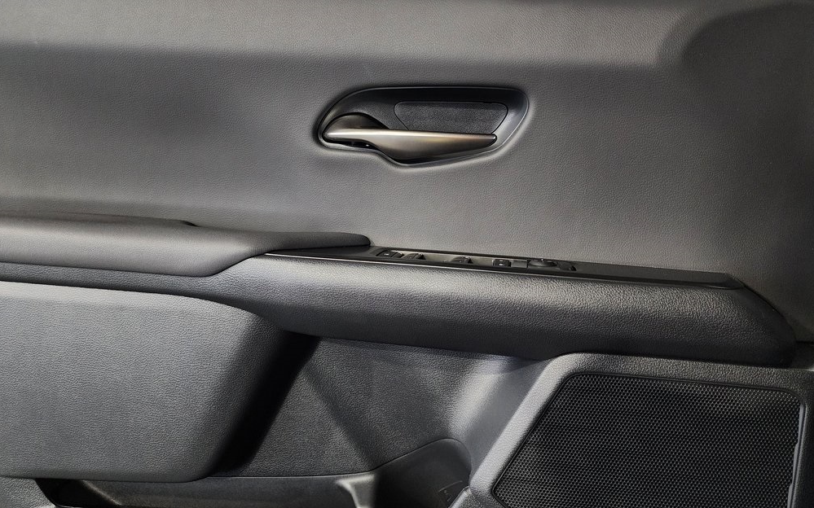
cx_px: 401
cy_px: 208
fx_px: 555
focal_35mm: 25
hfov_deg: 72.6
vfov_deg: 49.0
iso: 500
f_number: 1.8
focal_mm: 6.4
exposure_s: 1/60
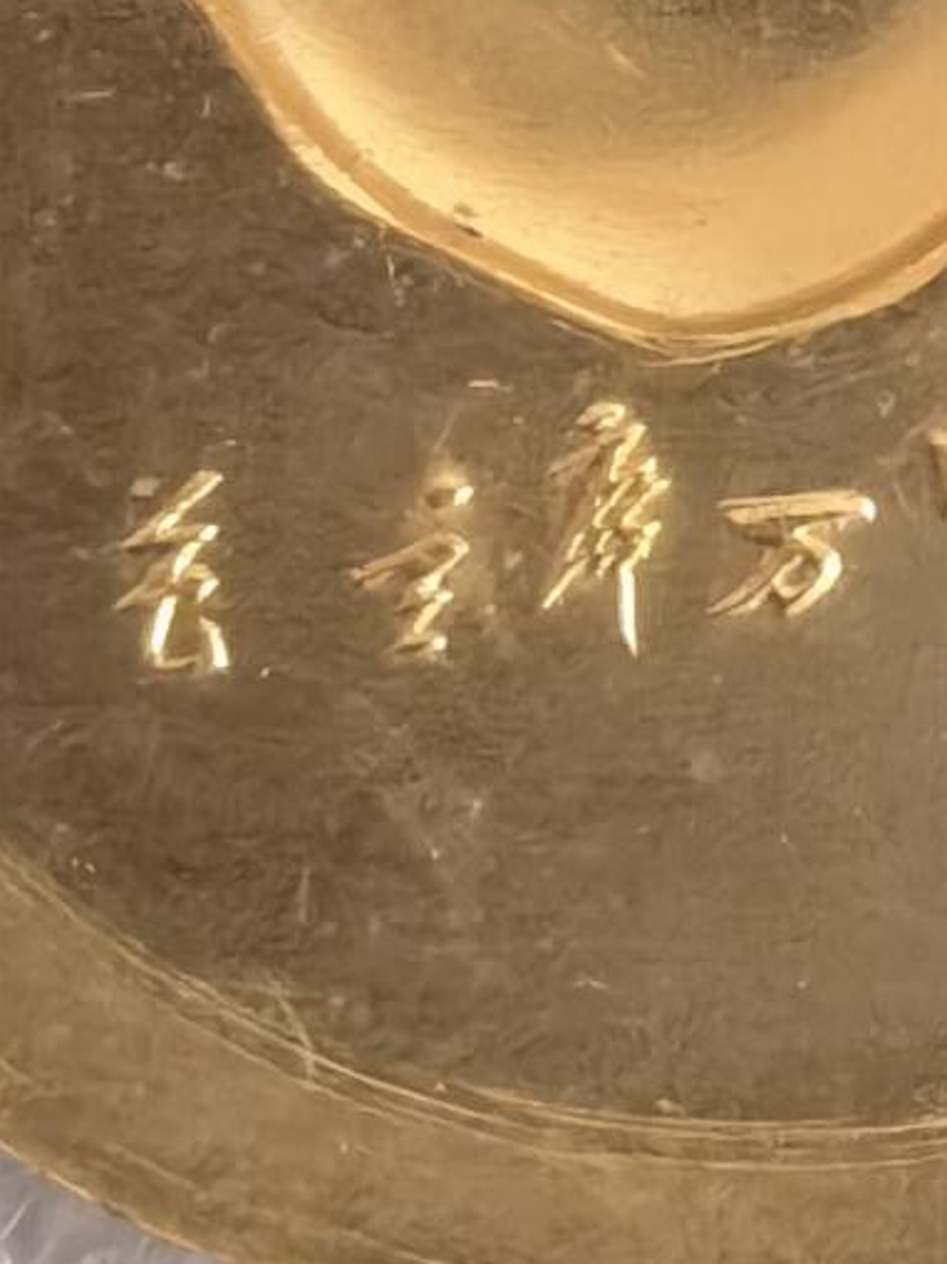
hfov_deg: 5.2
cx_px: 897
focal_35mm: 286
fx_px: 10441
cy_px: -59
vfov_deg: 6.9
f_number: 4
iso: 640
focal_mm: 5.75
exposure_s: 1/167
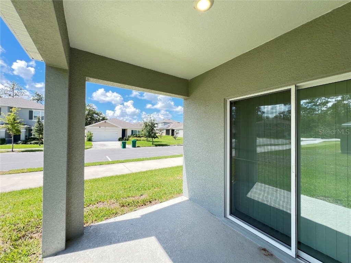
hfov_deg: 106.2
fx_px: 132
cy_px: 132
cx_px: 176
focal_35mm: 13
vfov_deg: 89.9
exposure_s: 1/297
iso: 32
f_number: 1.8
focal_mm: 1.57
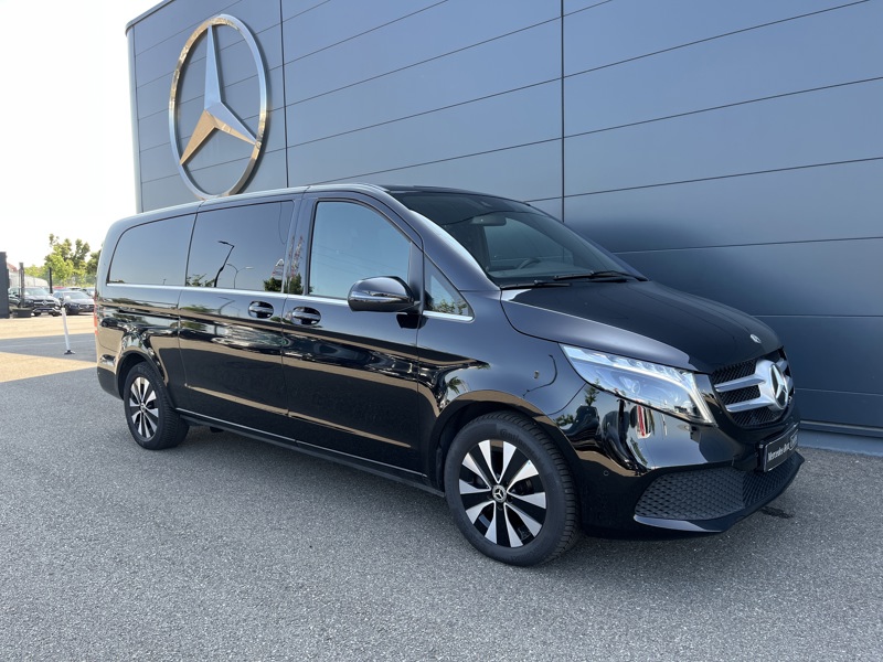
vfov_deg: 53.1
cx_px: 442
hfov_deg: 67.3
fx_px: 663
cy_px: 331
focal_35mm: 26
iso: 50
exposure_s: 1/327
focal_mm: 5.1
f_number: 1.6
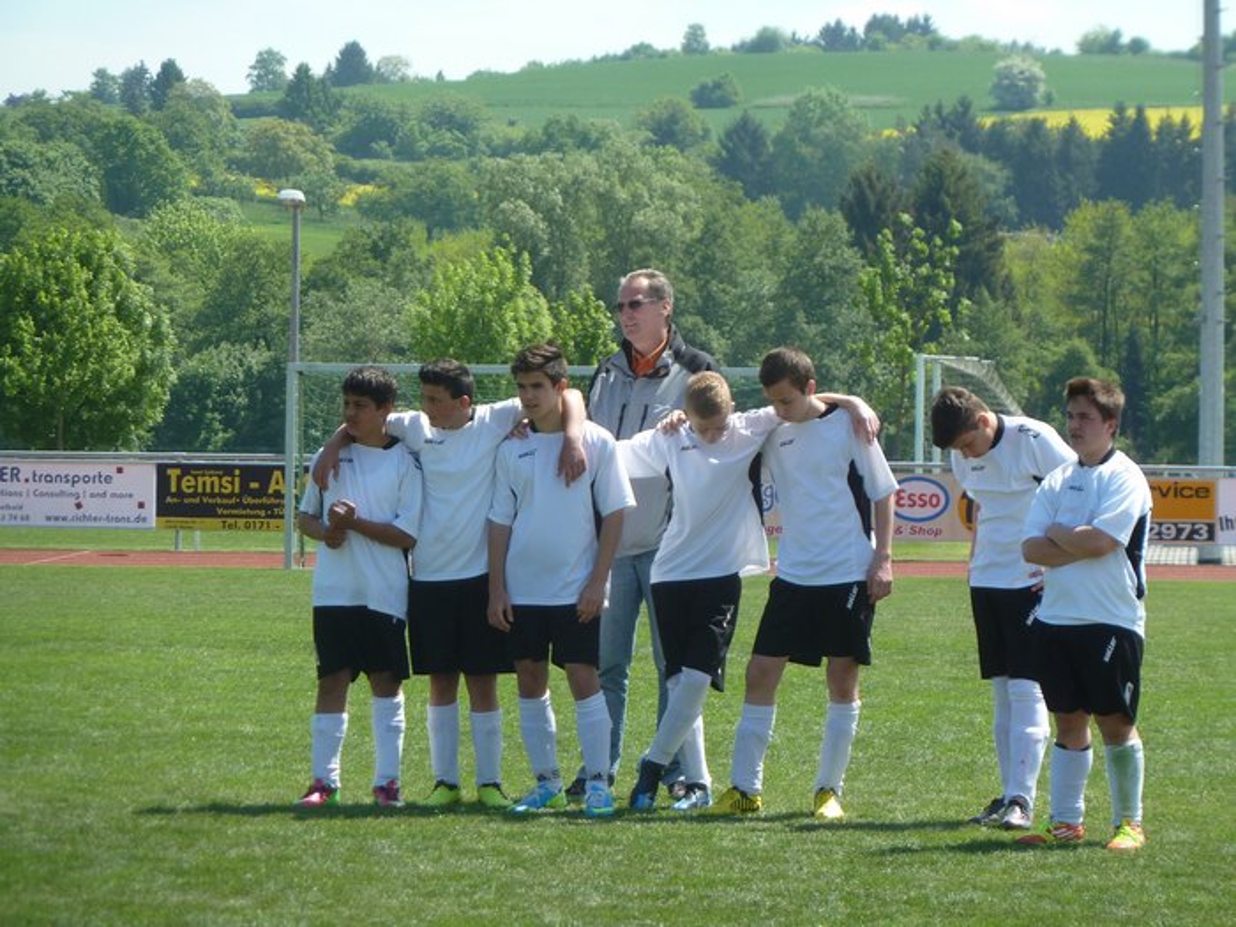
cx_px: 618
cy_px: 464
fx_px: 8034
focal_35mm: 225
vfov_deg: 6.6
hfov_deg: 8.8
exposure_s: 1/250
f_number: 4.6
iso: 80
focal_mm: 37
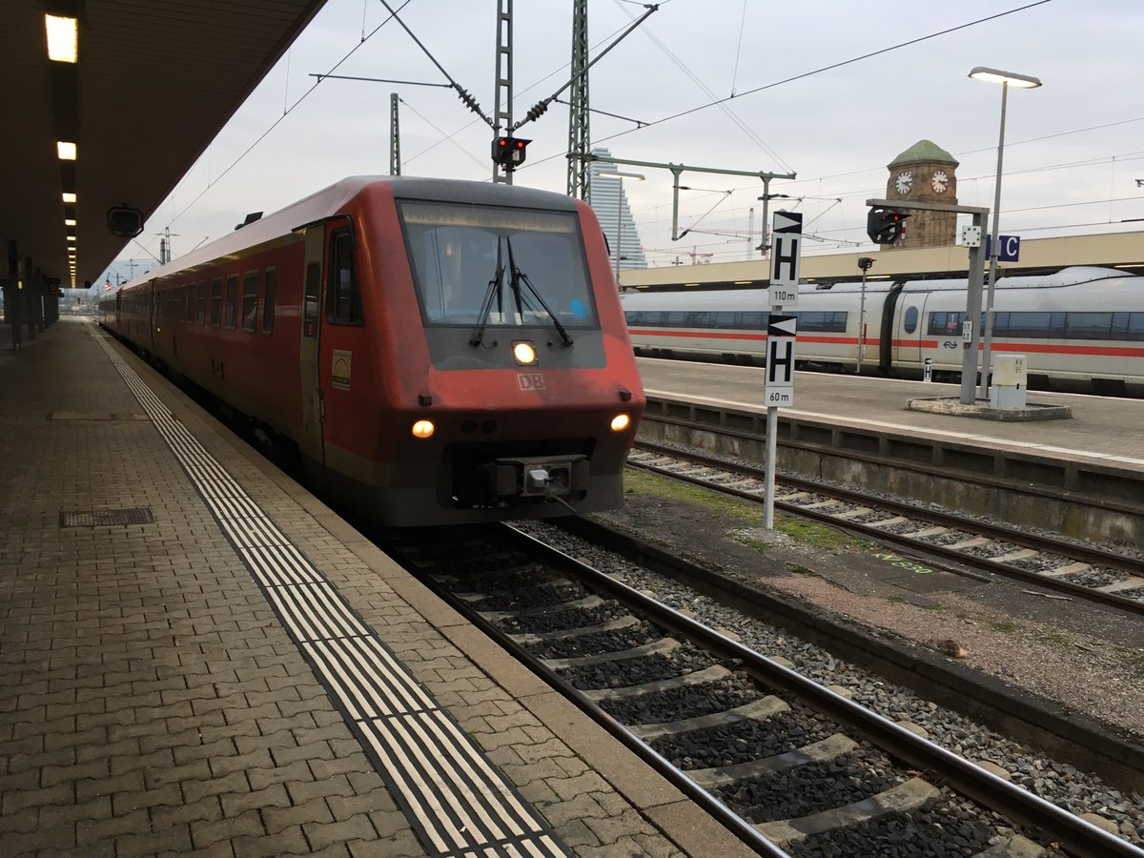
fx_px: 958
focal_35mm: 29
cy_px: 429
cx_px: 572
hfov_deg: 61.7
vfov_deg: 48.2
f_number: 2.2
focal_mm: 4.15
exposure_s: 1/50
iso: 32
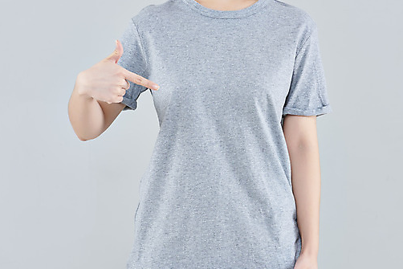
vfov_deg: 8.2
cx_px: 224
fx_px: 1870
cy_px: 141
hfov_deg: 12.3
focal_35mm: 167
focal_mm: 140
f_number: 14
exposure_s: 1/125
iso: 100
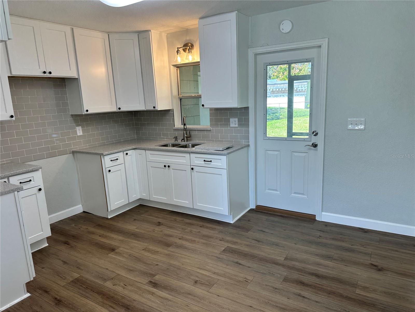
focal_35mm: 24
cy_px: 156
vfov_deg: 56.8
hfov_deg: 71.6
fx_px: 288
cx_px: 208
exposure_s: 1/161
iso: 80
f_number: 1.78
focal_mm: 6.86
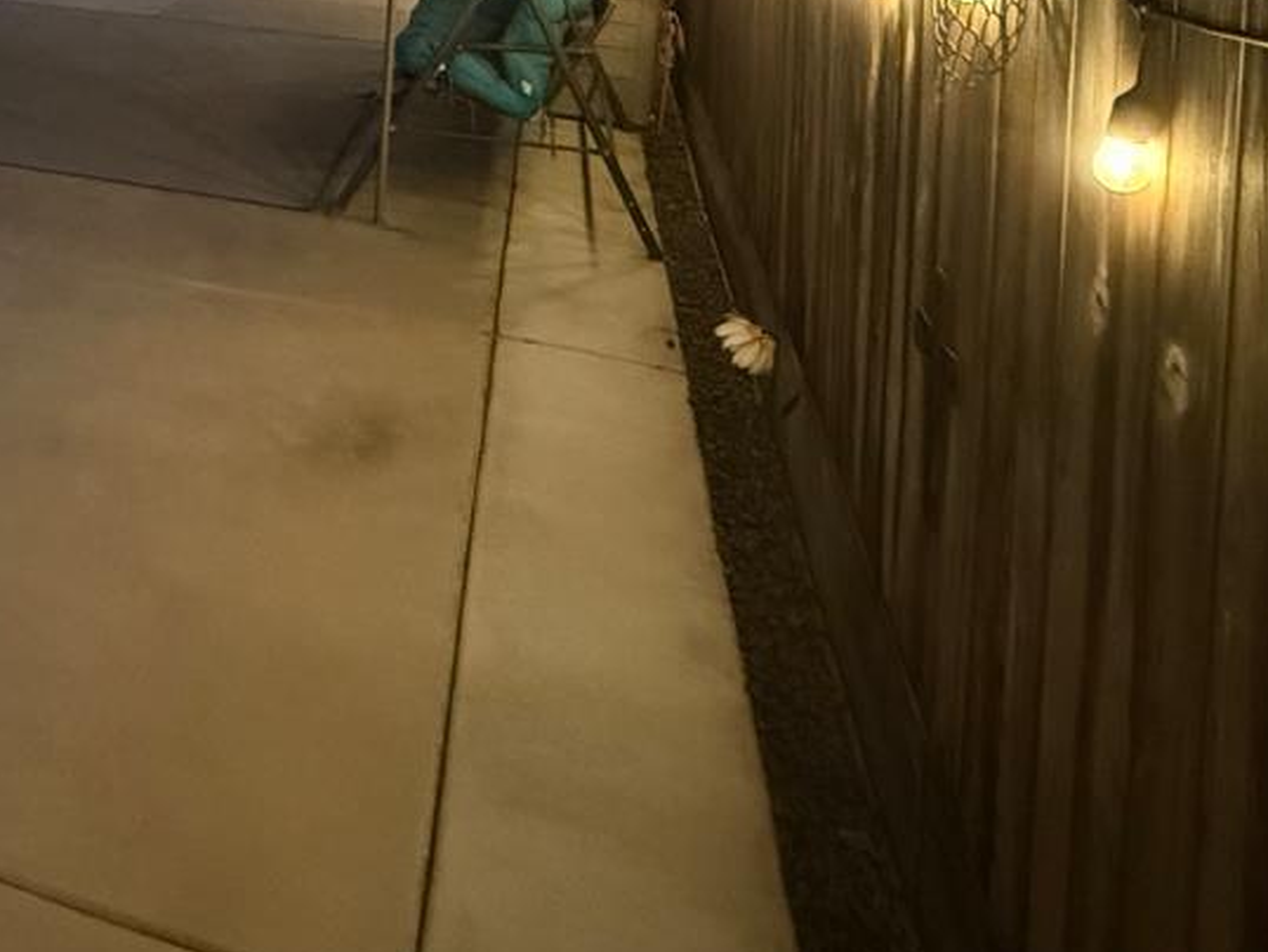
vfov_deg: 31.2
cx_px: 14
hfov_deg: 41.8
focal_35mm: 39
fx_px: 1429
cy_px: -178
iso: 1600
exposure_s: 1/30
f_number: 2.2
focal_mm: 2.22
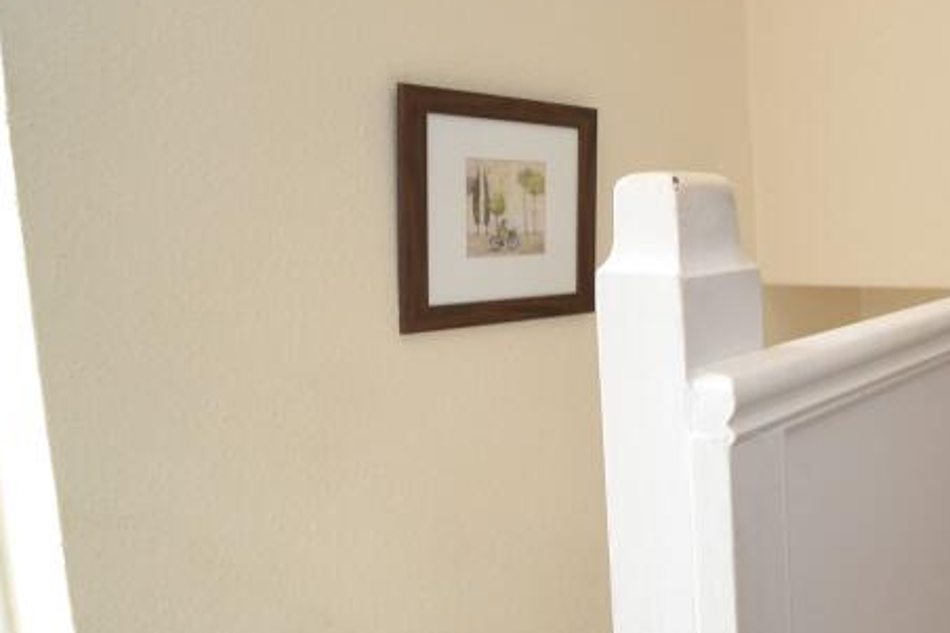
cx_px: 958
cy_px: 289
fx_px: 897
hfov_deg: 46.4
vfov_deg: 38.8
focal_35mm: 34
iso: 400
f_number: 4.5
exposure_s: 1/80
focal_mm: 10
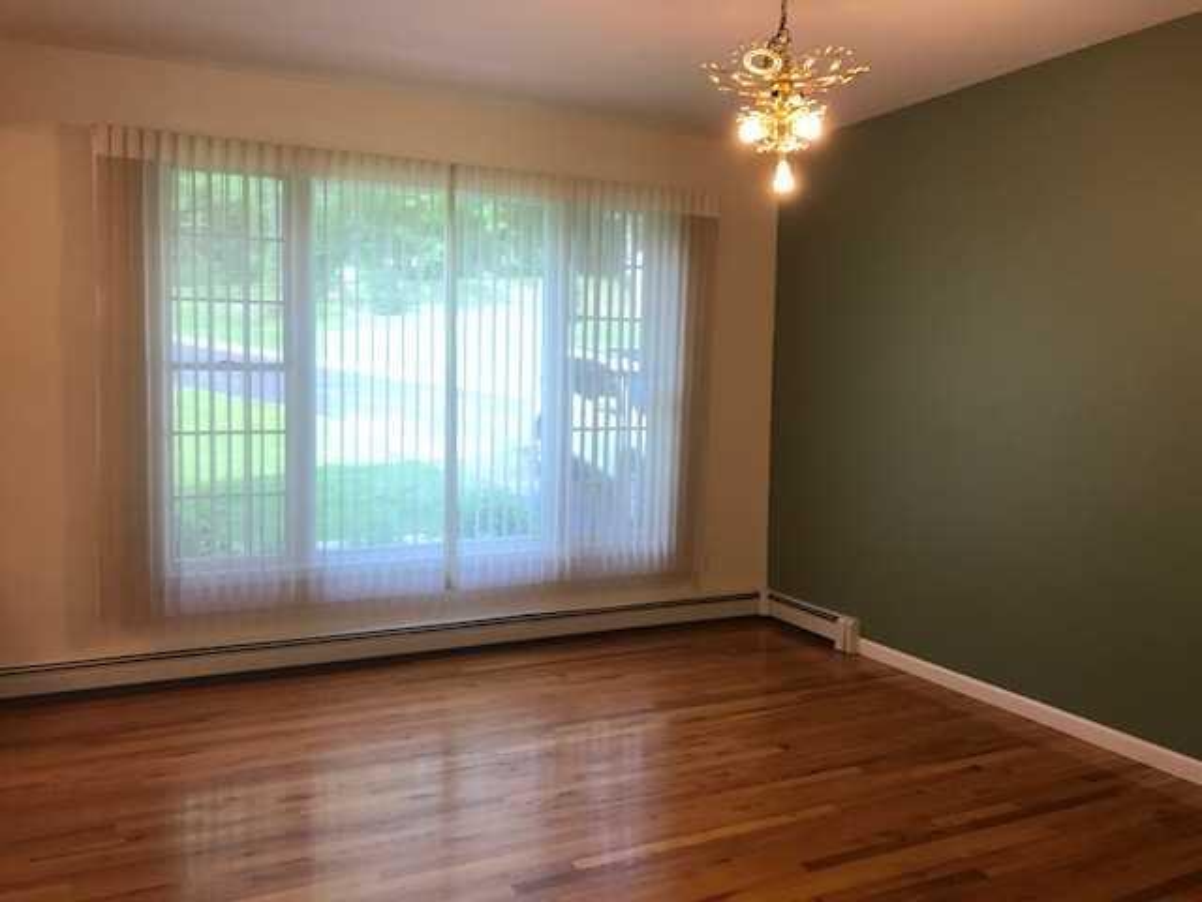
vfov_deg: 49.7
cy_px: 451
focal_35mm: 28
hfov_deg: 63.4
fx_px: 972
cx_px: 601
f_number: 1.8
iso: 25
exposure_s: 1/40
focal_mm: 3.99
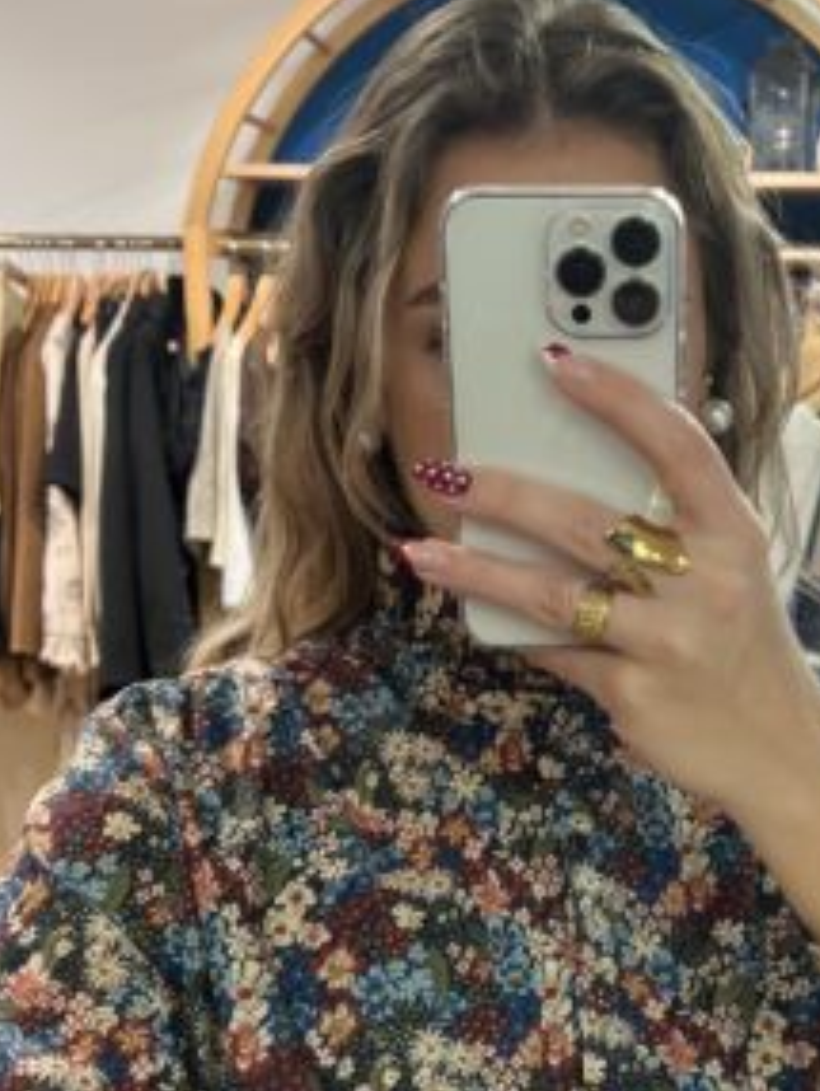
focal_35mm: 52
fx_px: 1640
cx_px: 538
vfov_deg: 35.3
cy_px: 906
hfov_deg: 27.9
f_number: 1.5
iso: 125
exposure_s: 1/100
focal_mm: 5.7
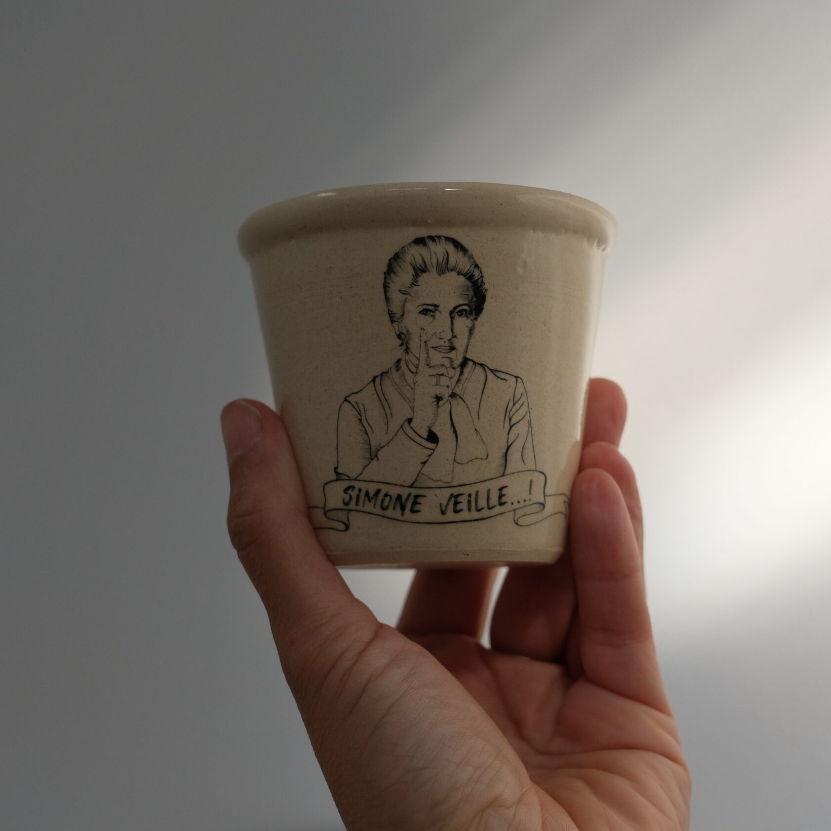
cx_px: 423
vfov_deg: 32.2
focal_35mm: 53
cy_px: 410
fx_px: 1439
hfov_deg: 32.2
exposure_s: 1/2900
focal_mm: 27
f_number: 4
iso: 1000
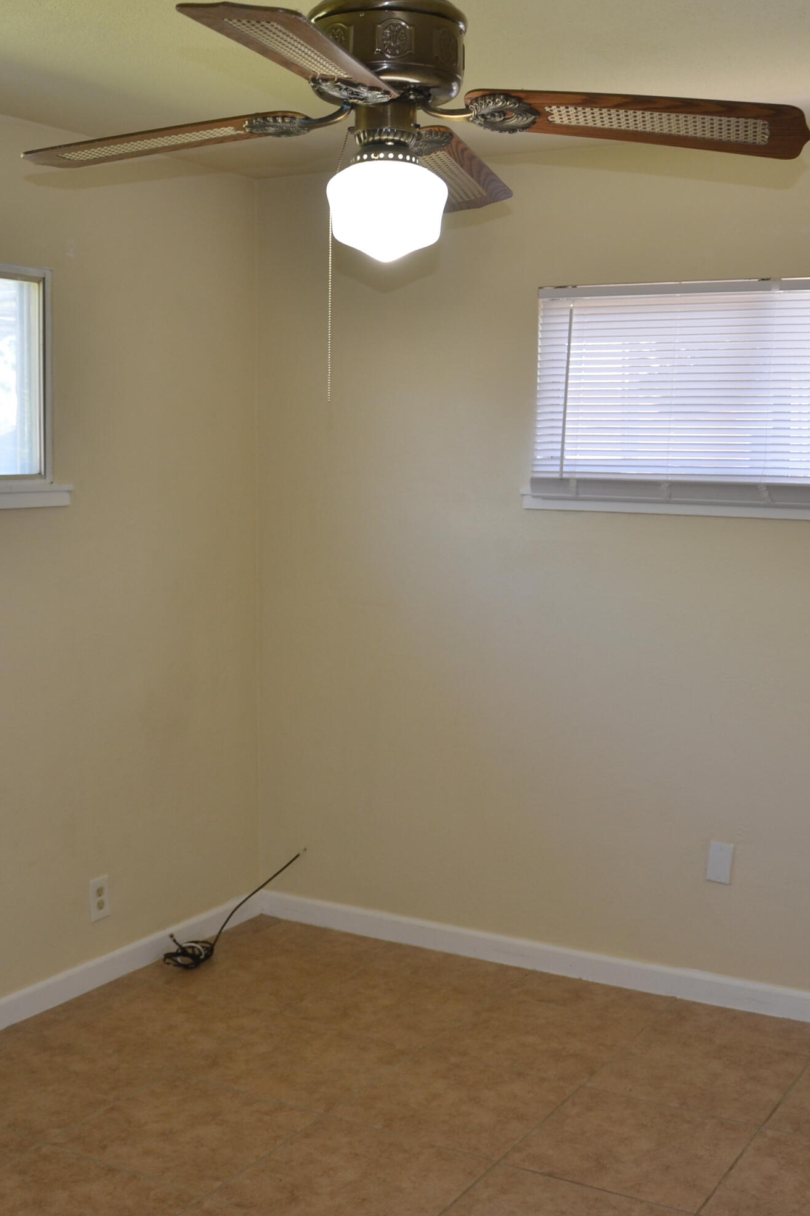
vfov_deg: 47.4
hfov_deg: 32.6
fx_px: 1384
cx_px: 431
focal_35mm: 41
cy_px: 605
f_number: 3.5
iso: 360
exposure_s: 1/125
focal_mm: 18
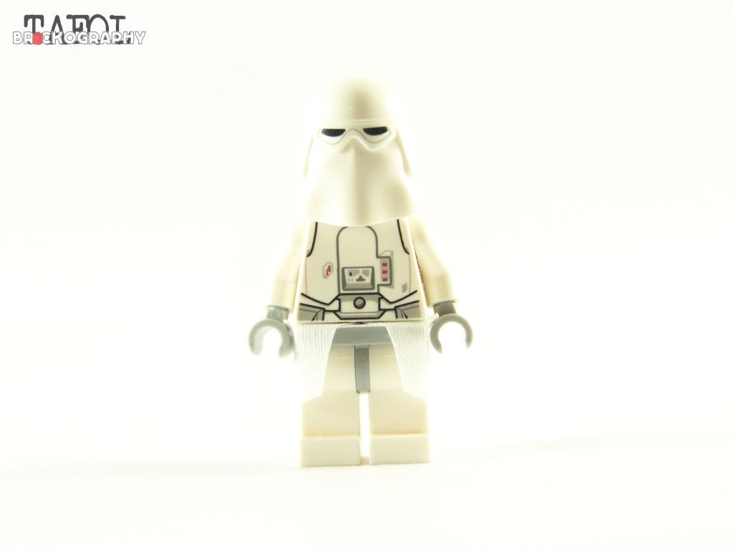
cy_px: 275
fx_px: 2223
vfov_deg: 14.1
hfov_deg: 18.7
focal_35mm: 105
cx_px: 366
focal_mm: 17.5
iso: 400
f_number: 3.6
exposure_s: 1/60
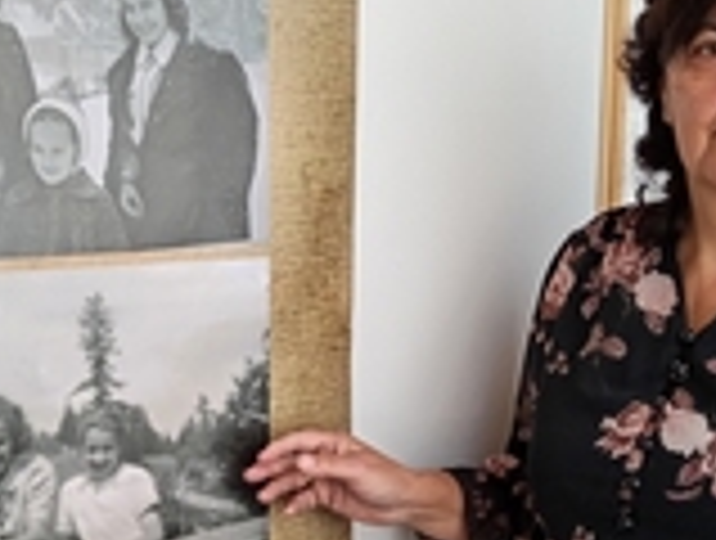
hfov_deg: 31.5
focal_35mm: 61
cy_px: 274
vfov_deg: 24.1
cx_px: 288
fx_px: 1265
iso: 755
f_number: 1.9
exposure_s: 1/33.3
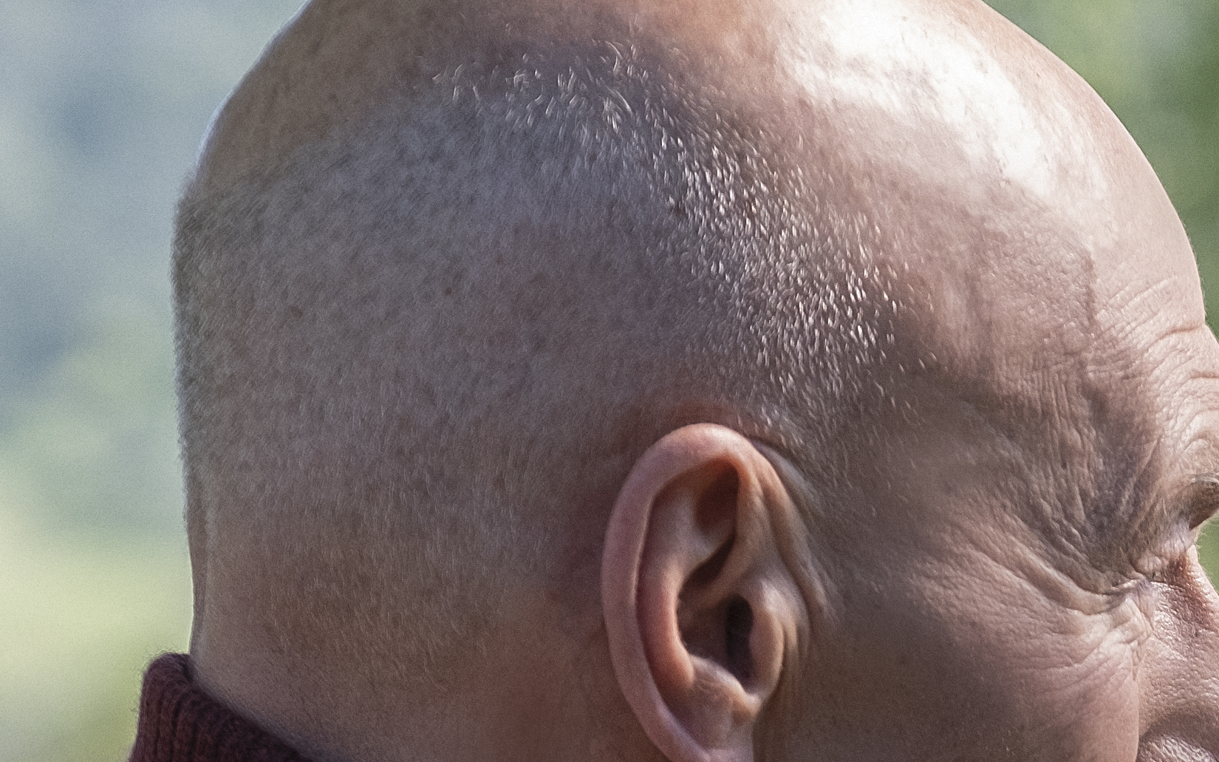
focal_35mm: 467
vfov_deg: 2.8
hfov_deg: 4.5
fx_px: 15513
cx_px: 1766
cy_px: 1283
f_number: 4
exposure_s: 1/250
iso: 200
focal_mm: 83.8
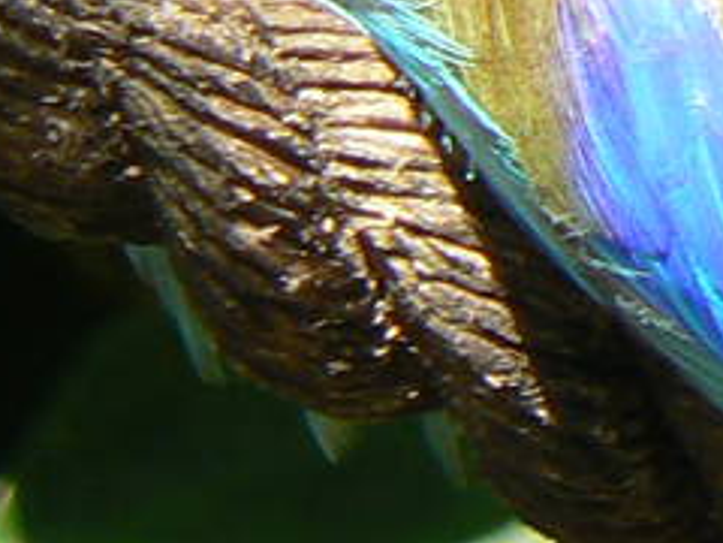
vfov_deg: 0.9
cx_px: 973
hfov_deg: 1.3
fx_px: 33042
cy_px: -492
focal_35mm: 1582
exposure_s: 1/100
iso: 80
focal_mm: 39.5
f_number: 4
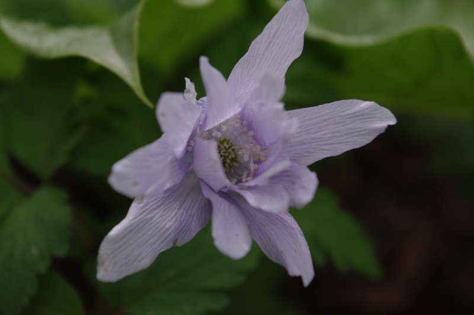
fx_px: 841
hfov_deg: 31.5
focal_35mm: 64
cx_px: 237
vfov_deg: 21.2
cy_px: 158
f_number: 7.1
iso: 200
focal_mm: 42.5
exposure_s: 1/320
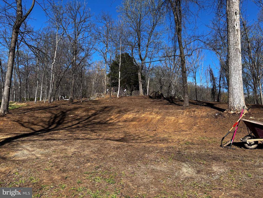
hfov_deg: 67.3
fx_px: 198
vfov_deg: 53.1
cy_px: 99
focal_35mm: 26
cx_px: 132
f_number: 1.5
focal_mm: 5.7
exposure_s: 1/2695
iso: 50
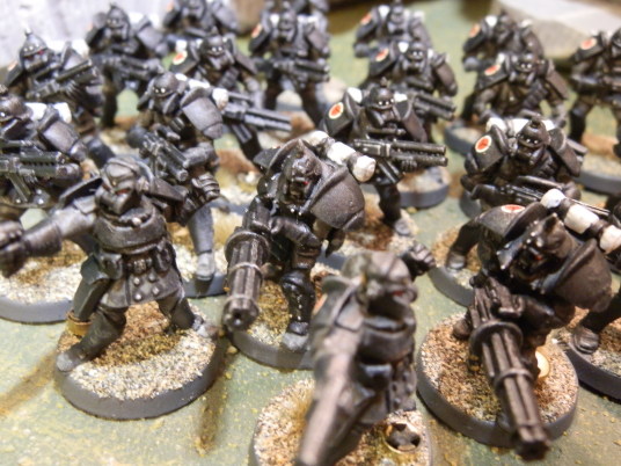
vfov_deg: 38.7
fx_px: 664
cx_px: 310
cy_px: 233
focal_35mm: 37
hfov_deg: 50.1
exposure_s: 1/8
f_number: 3.3
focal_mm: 6.78
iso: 400
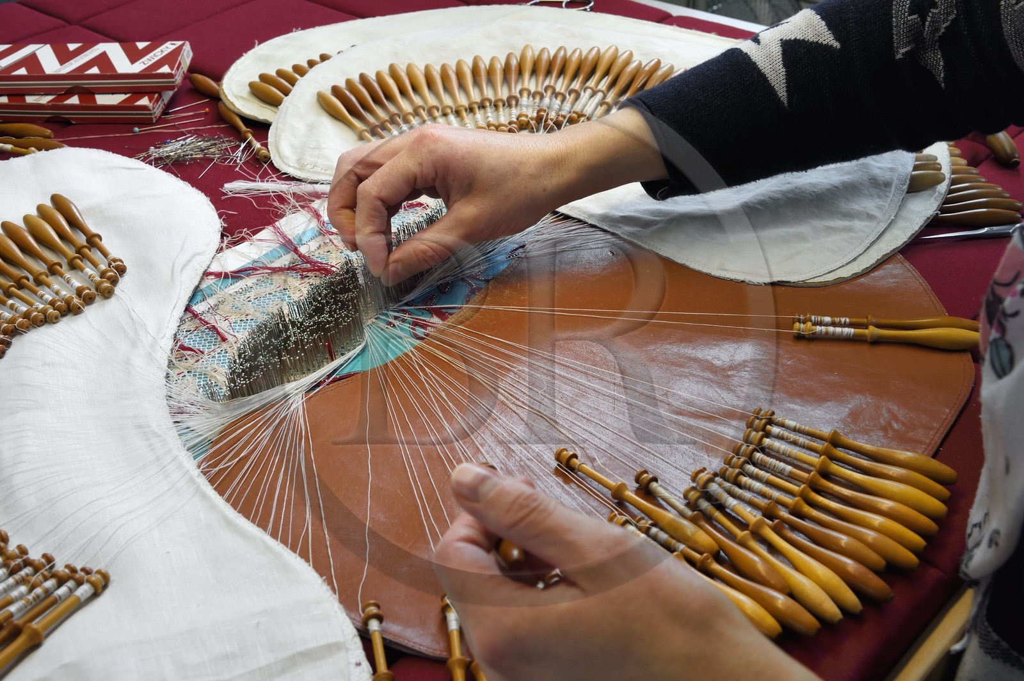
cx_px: 512
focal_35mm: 50
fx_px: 1421
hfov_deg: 39.6
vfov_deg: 26.9
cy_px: 340
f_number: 14
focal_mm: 50
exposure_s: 1/50
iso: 800
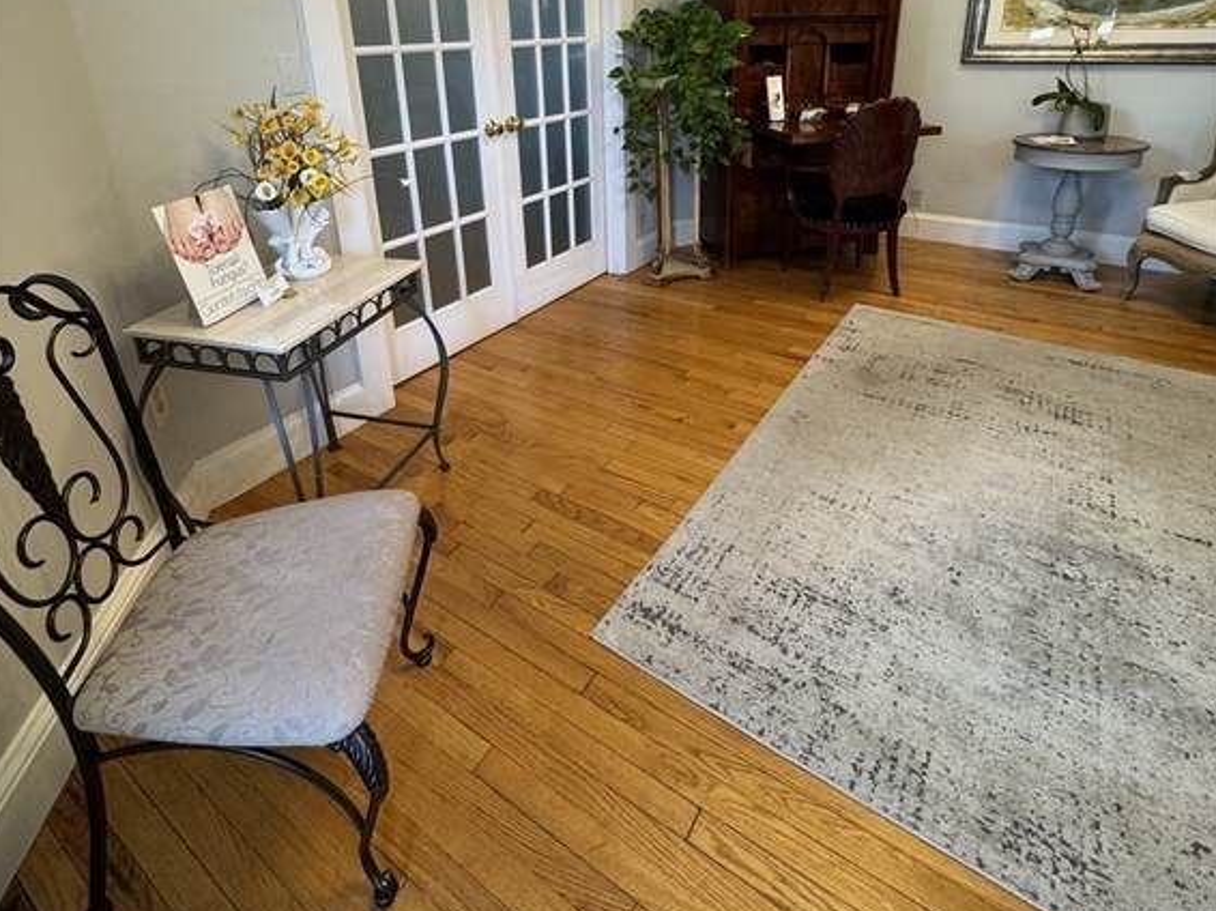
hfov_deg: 84.7
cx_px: 604
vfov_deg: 65.3
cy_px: 251
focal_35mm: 19
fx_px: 667
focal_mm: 2.22
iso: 250
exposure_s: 1/60
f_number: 2.2
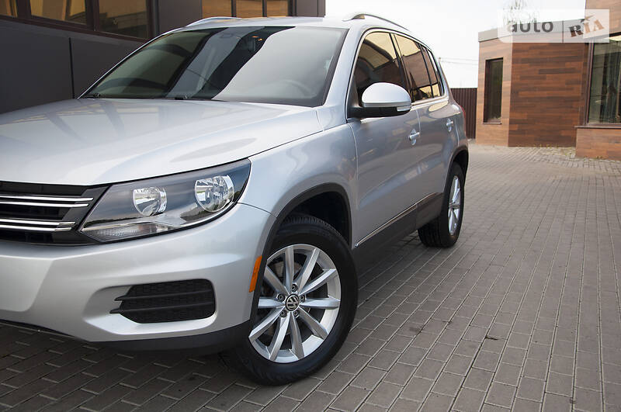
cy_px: 206
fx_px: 620
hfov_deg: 53.2
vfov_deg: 36.8
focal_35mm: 36
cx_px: 310
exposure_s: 1/400
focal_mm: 24
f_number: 5.6
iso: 100
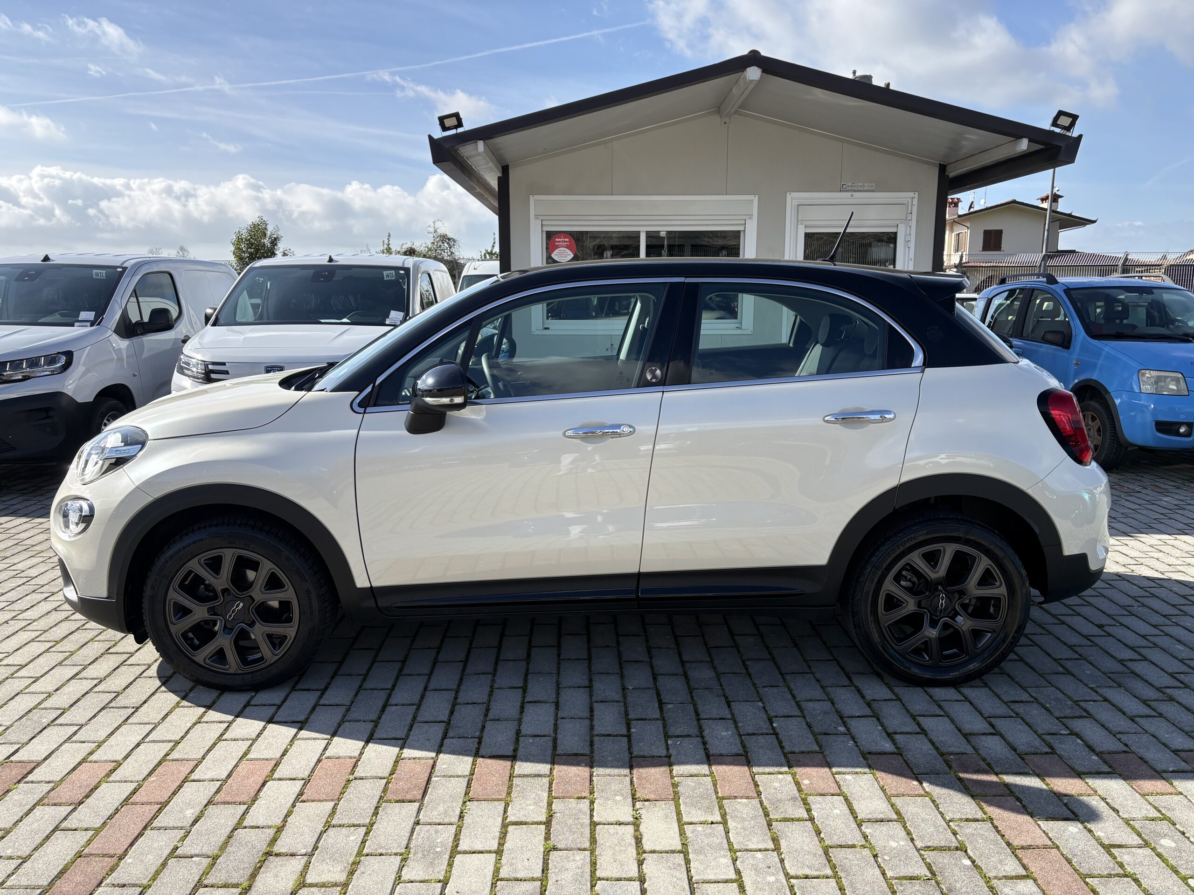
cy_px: 448
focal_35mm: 26
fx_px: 897
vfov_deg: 53.1
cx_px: 597
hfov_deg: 67.3
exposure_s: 1/2865
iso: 64
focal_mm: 5.96
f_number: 1.6
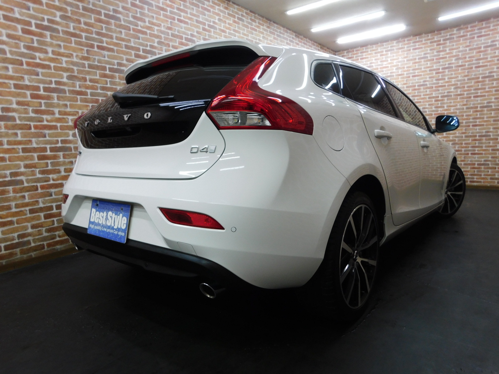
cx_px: 250
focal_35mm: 23
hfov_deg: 73.9
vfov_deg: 58.9
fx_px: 332
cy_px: 187
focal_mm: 4
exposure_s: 1/30
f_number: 3
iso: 160
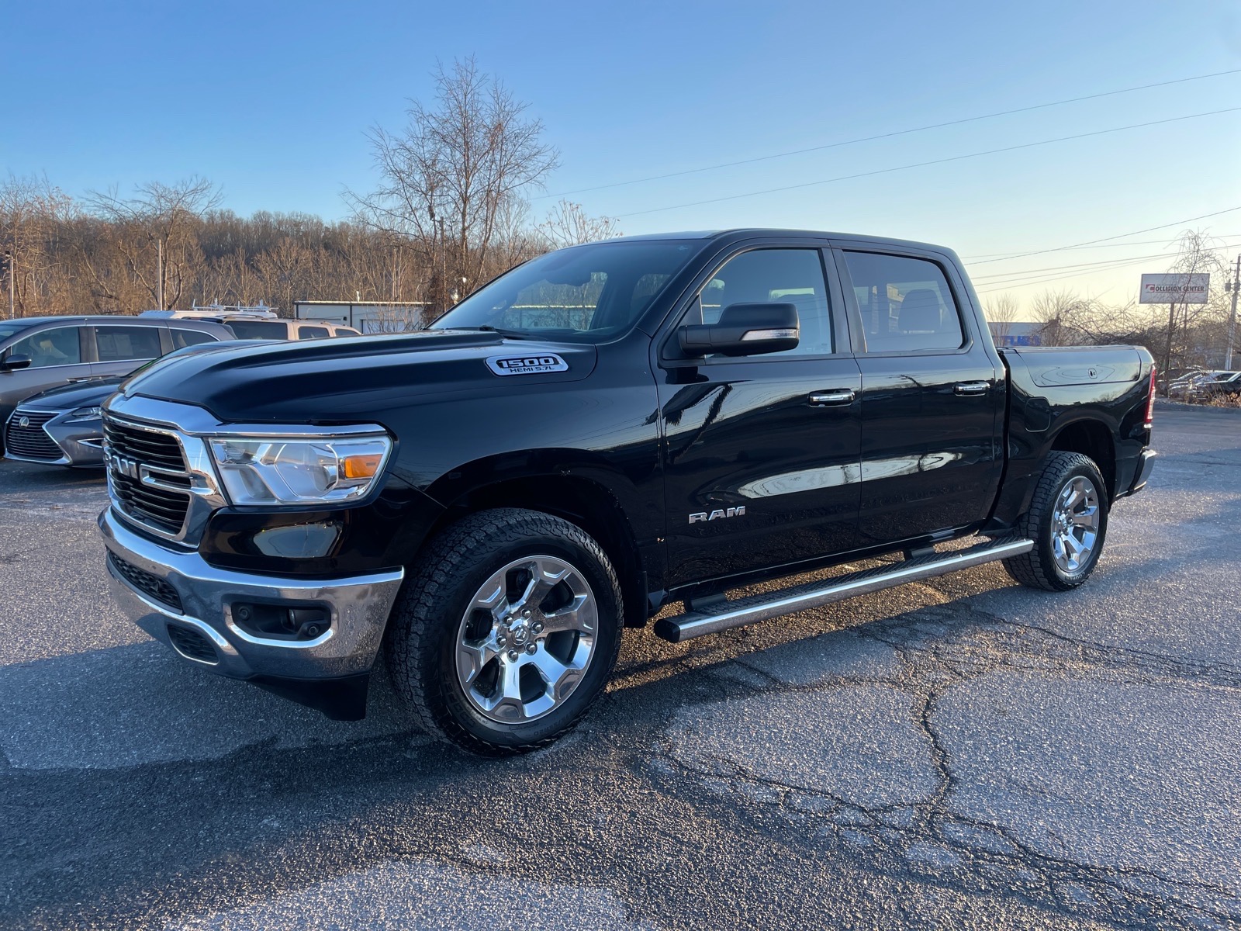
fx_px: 932
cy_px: 466
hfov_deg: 67.3
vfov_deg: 53.1
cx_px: 620
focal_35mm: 26
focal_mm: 4.2
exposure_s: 1/532
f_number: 1.6
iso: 32
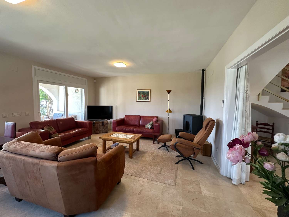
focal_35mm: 14
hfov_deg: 102.1
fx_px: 117
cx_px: 144
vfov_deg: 85.7
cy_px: 108
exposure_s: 1/99
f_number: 2.2
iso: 160
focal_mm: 2.22
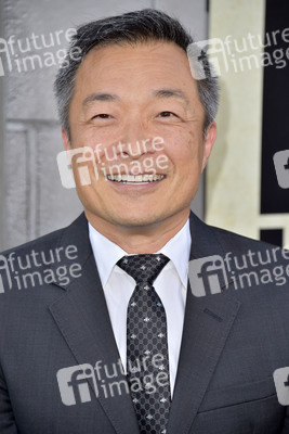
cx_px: 144
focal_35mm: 230
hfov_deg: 6.0
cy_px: 217
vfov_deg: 8.9
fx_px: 2767
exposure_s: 1/250
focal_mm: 230
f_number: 7.1
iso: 320
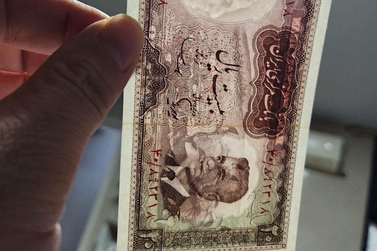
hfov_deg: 58.7
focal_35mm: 32
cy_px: 85
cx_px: 188
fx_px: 335
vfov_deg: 40.6
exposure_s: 1/100
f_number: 1.8
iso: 800
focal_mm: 5.4
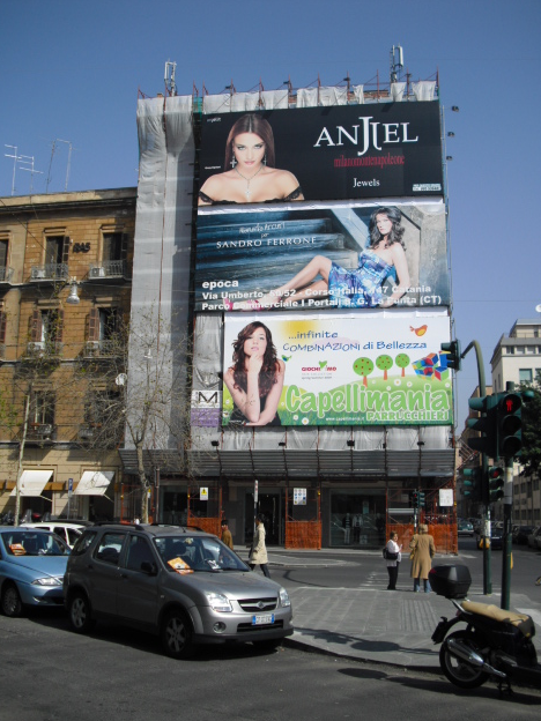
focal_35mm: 39
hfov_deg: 36.8
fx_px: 813
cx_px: 272
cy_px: 365
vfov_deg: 47.9
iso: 64
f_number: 5.6
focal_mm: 6.2
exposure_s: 1/320
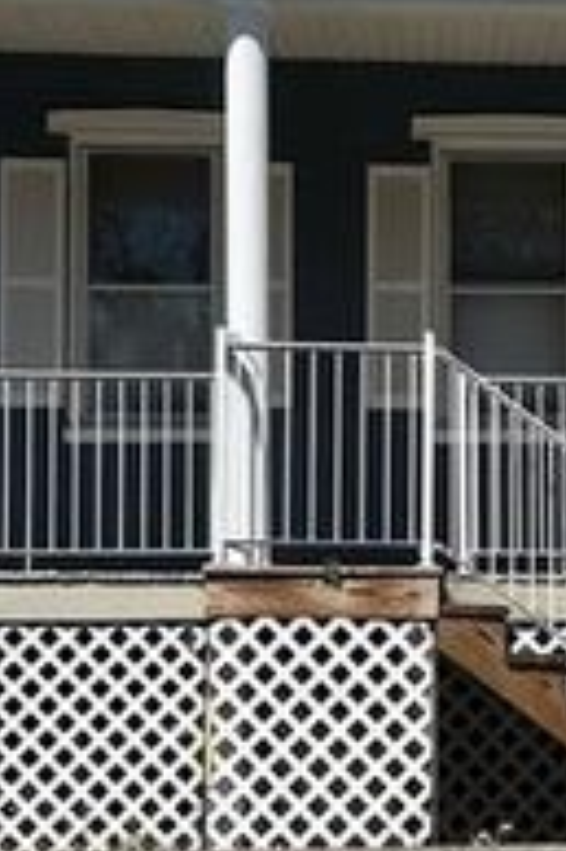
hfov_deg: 15.6
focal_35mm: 86
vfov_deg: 23.6
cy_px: 502
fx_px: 2032
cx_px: 553
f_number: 1.78
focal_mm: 6.86
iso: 80
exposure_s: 1/8197
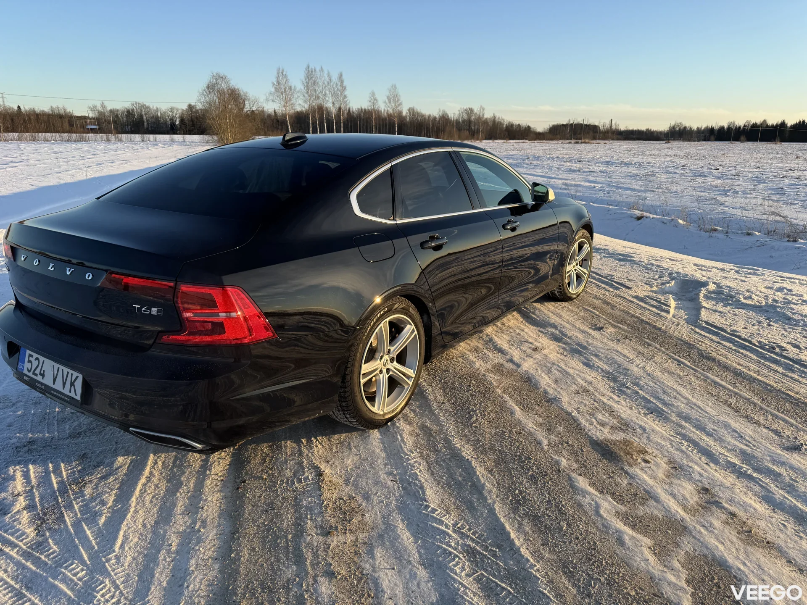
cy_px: 302
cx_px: 404
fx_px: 560
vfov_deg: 56.8
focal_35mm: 24
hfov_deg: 71.6
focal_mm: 6.76
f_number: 1.78
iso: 80
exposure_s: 1/1597
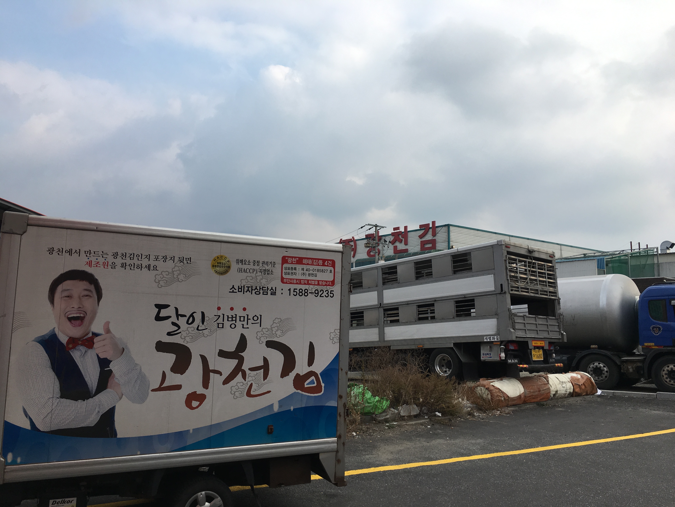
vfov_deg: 48.2
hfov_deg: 61.7
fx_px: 565
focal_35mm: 29
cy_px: 254
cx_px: 338
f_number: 2.2
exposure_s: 1/864
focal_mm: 4.15
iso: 25
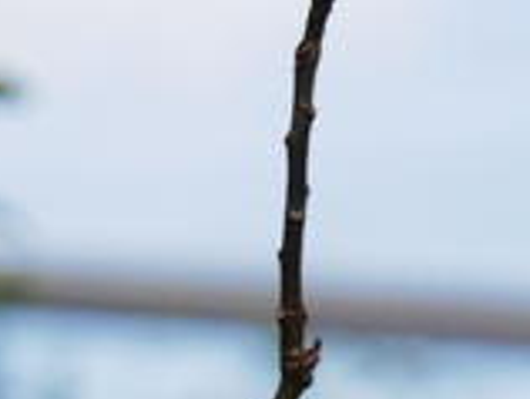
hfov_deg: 3.5
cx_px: 460
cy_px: 563
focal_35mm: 568
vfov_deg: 2.6
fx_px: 8710
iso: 200
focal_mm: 100
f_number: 5.6
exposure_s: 1/320
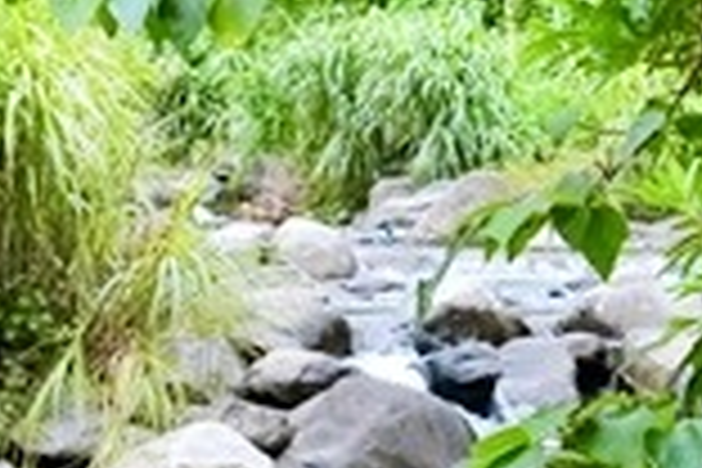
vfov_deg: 7.1
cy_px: 668
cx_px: 1044
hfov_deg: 10.5
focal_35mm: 190
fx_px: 3705
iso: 6400
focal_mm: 29
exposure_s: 1/800
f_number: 8
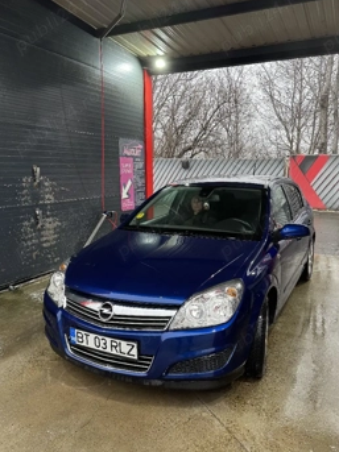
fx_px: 366
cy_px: 241
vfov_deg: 63.4
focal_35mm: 28
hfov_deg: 49.6
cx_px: 186
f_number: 1.78
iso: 125
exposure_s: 1/50
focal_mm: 6.76
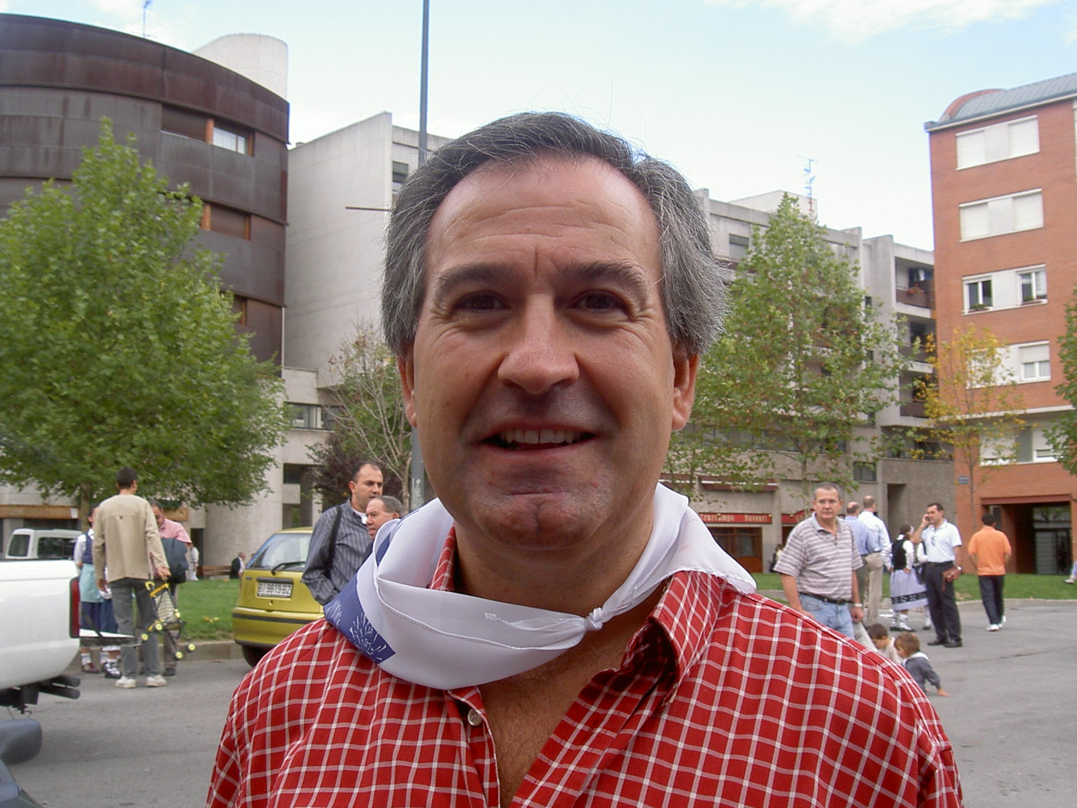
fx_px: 1400
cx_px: 508
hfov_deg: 42.1
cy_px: 419
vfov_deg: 32.2
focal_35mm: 45
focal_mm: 8
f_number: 4.7
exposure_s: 1/118
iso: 100
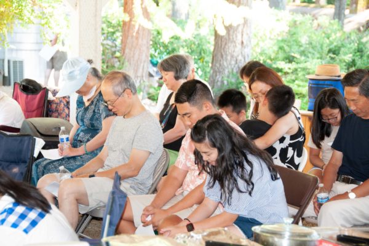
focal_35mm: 112
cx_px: 184
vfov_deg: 12.2
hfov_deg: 18.2
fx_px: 1153
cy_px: 123
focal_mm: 75
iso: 720
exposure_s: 1/60
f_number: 5
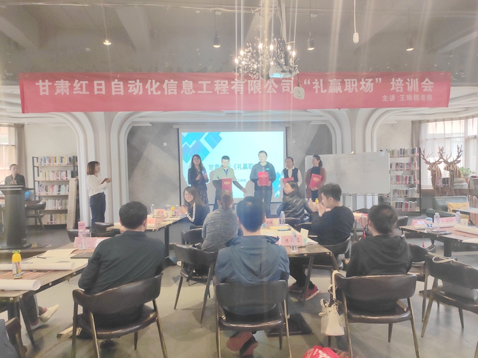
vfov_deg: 53.1
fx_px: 359
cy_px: 179
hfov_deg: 67.3
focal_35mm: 26
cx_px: 239
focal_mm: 4.77
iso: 669
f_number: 1.75
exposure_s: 1/50
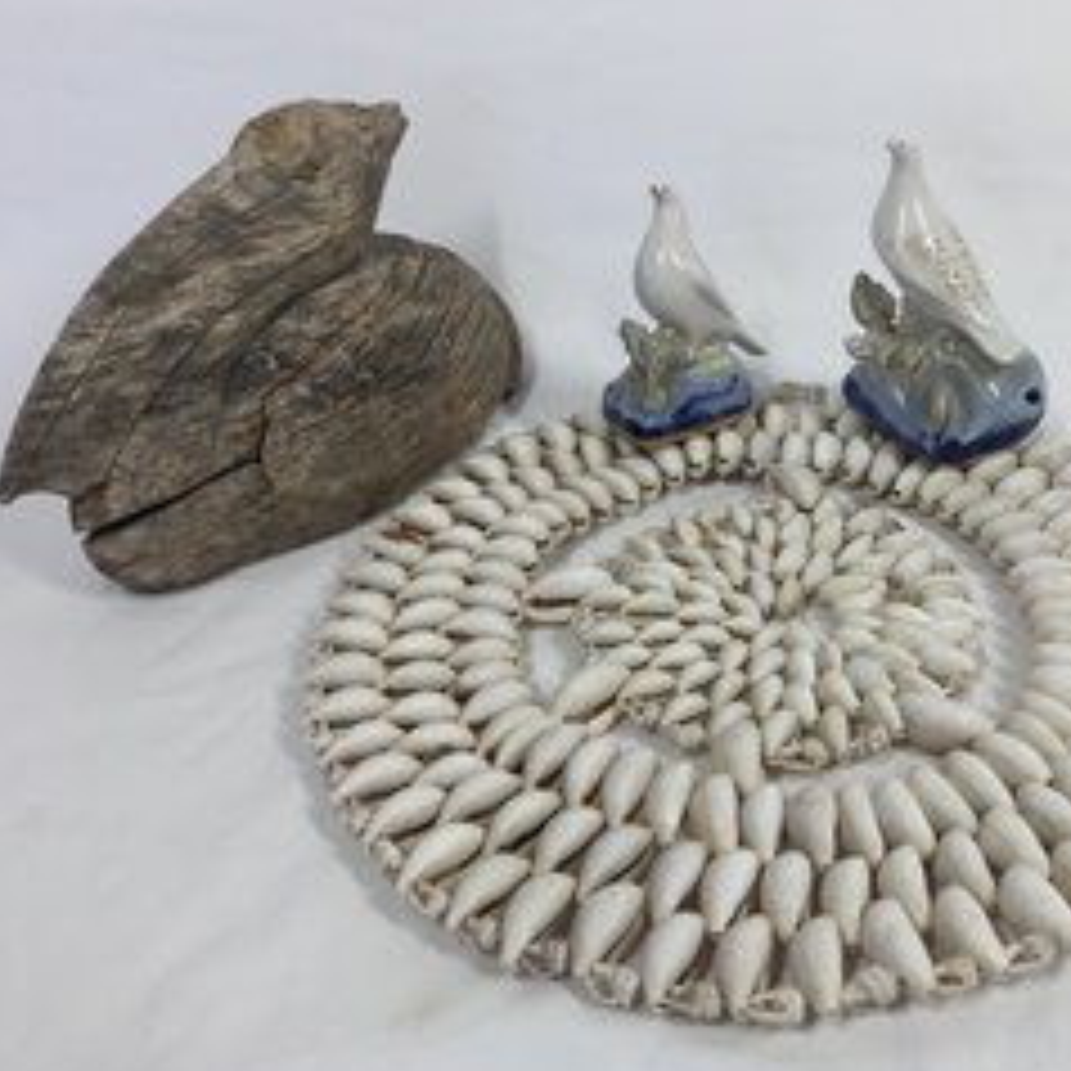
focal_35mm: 37
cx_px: 691
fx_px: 1295
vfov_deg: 44.9
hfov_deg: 44.4
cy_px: 560
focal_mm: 4.15
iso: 40
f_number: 2.2
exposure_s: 1/120
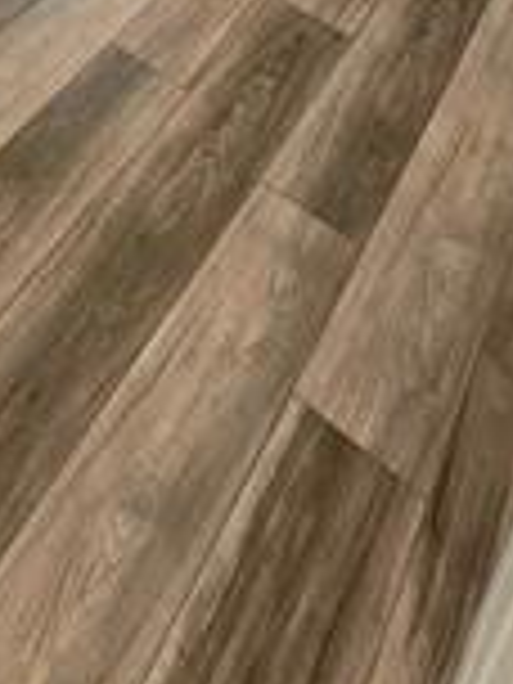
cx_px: -4
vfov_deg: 28.8
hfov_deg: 32.3
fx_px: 810
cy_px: -342
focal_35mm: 41
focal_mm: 2.2
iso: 320
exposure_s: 1/60.2
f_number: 2.2
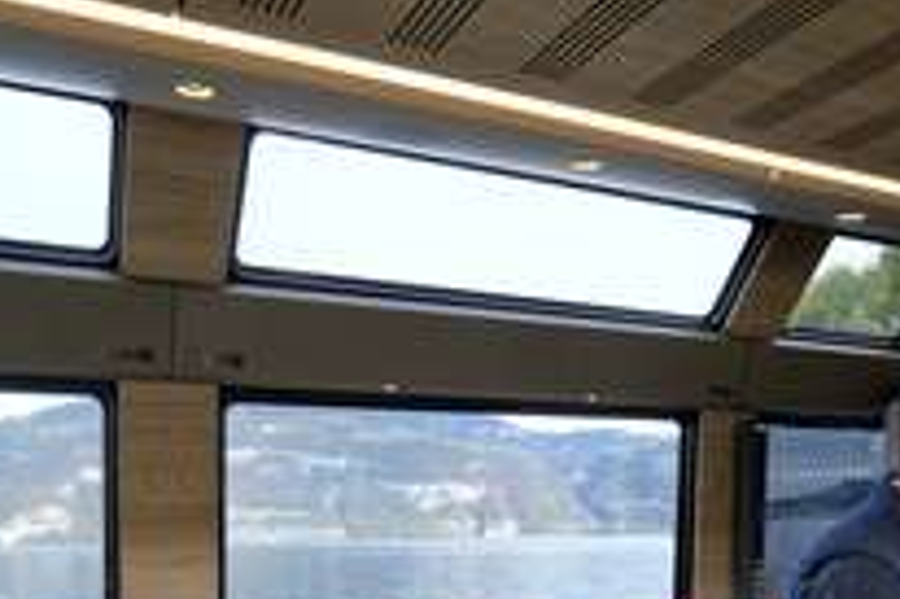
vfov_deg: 43.1
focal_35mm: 28
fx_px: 699
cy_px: 518
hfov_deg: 64.1
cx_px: 310
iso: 400
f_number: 4
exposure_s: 1/60
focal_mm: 8
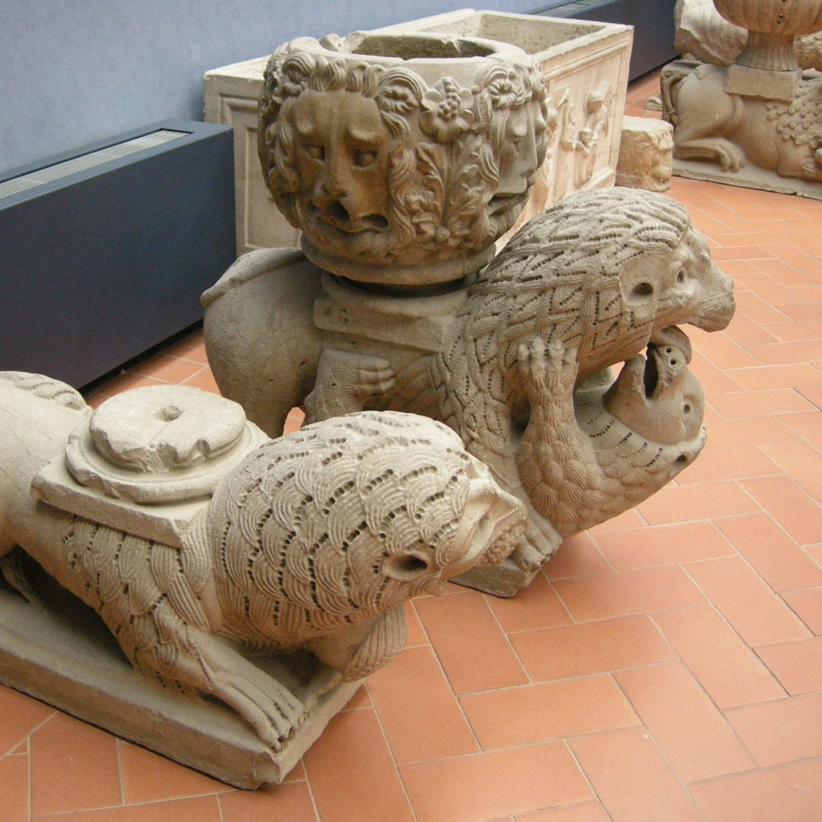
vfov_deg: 39.2
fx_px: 1155
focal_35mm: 43
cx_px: 375
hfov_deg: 39.1
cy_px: 406
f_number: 2.7
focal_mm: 7.5
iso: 400
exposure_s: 1/58.3
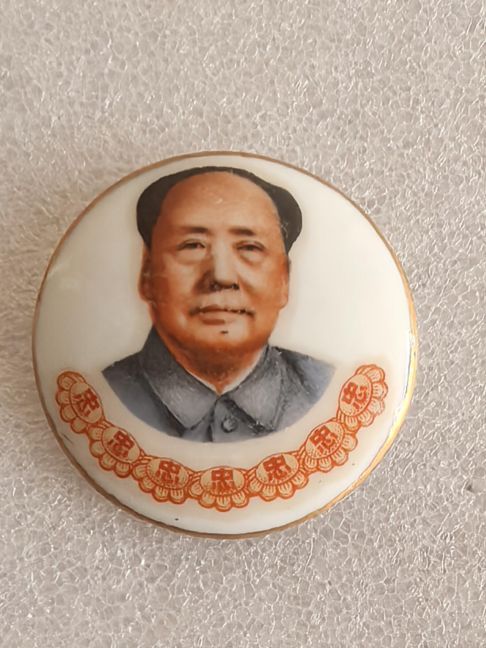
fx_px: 1254
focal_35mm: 67
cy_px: 321
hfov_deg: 21.9
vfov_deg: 29.0
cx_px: 241
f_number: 2.2
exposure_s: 1/50
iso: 320
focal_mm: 1.95
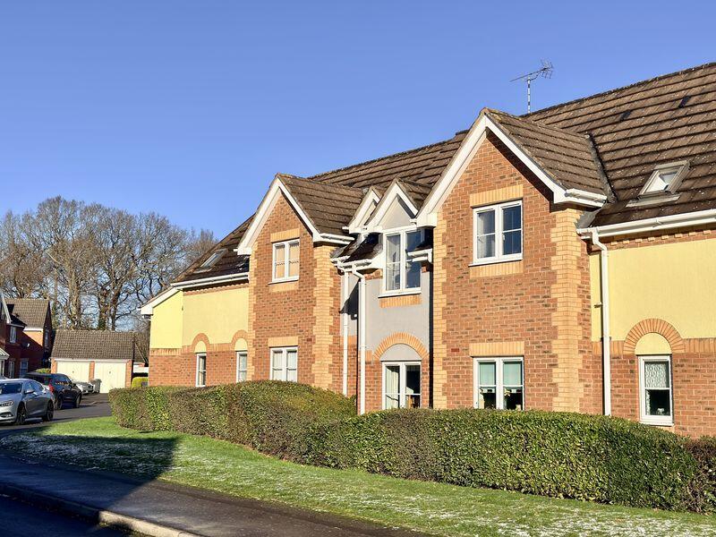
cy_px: 268
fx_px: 972
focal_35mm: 47
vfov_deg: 30.9
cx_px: 358
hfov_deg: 40.4
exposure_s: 1/5618
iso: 64
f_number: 1.78
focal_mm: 6.76
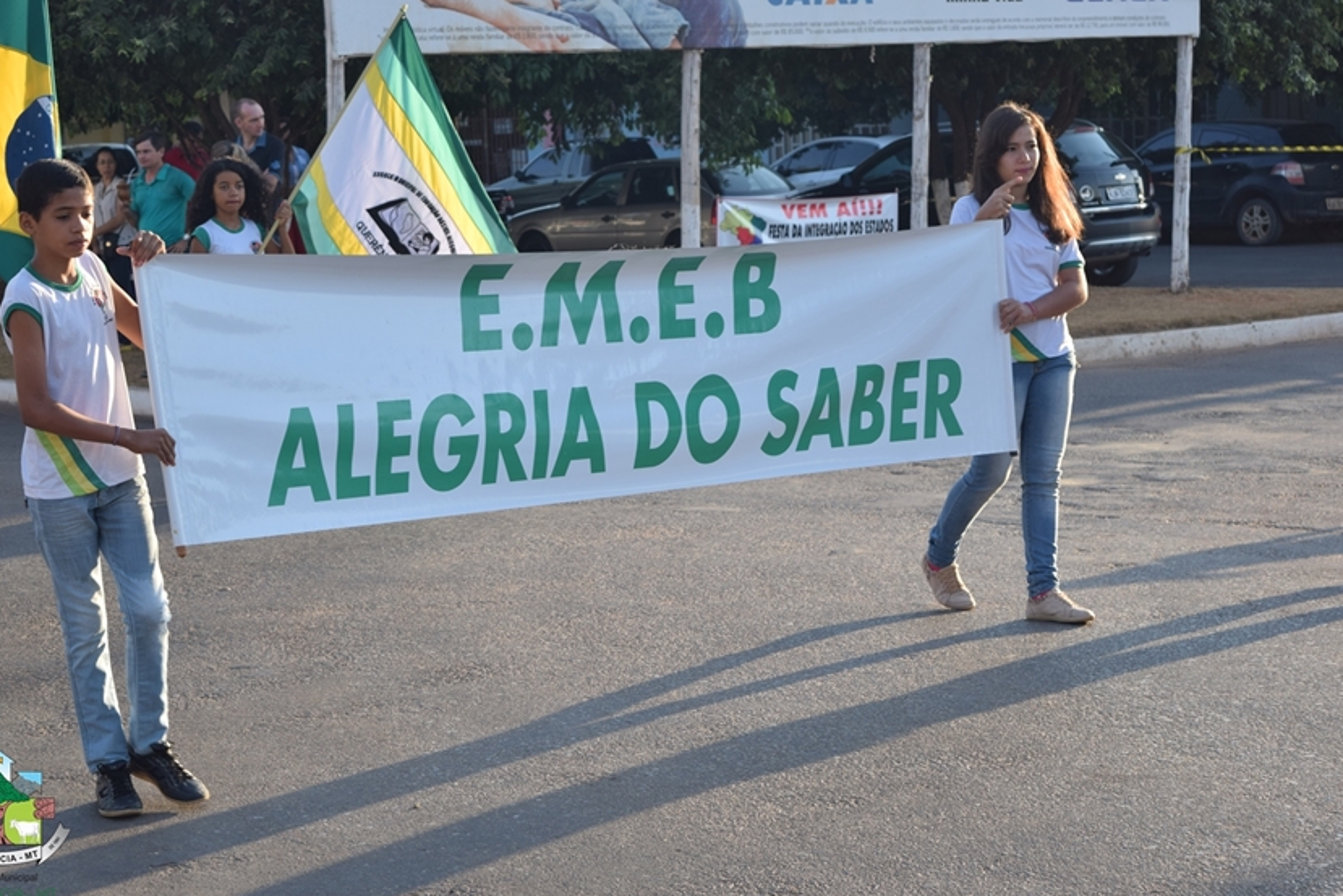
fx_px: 3341
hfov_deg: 22.7
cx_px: 632
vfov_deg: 15.3
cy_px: 431
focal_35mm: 90
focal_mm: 55
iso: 100
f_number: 5.6
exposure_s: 1/200
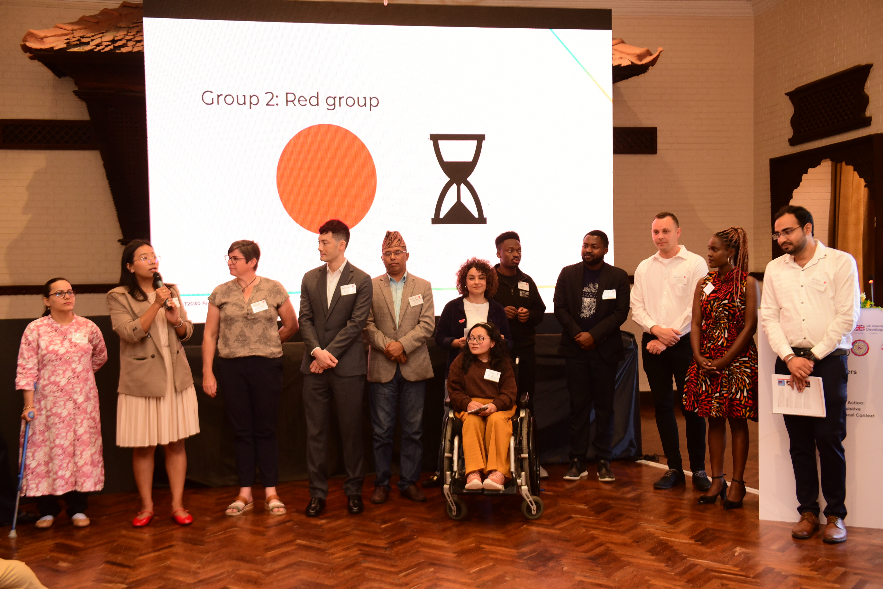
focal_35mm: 40
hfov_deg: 48.5
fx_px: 981
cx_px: 442
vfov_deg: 33.4
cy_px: 294
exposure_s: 1/100
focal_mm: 40
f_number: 3.2
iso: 1250
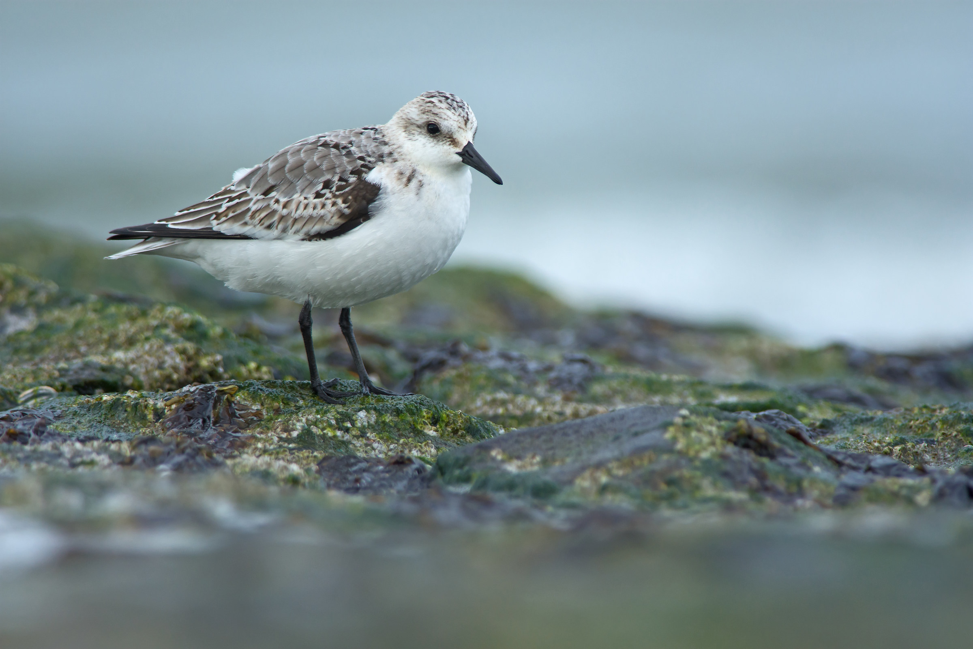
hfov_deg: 2.7
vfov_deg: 1.8
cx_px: 486
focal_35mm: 750
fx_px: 20269
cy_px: 324
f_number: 7.1
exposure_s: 1/320
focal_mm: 500
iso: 250
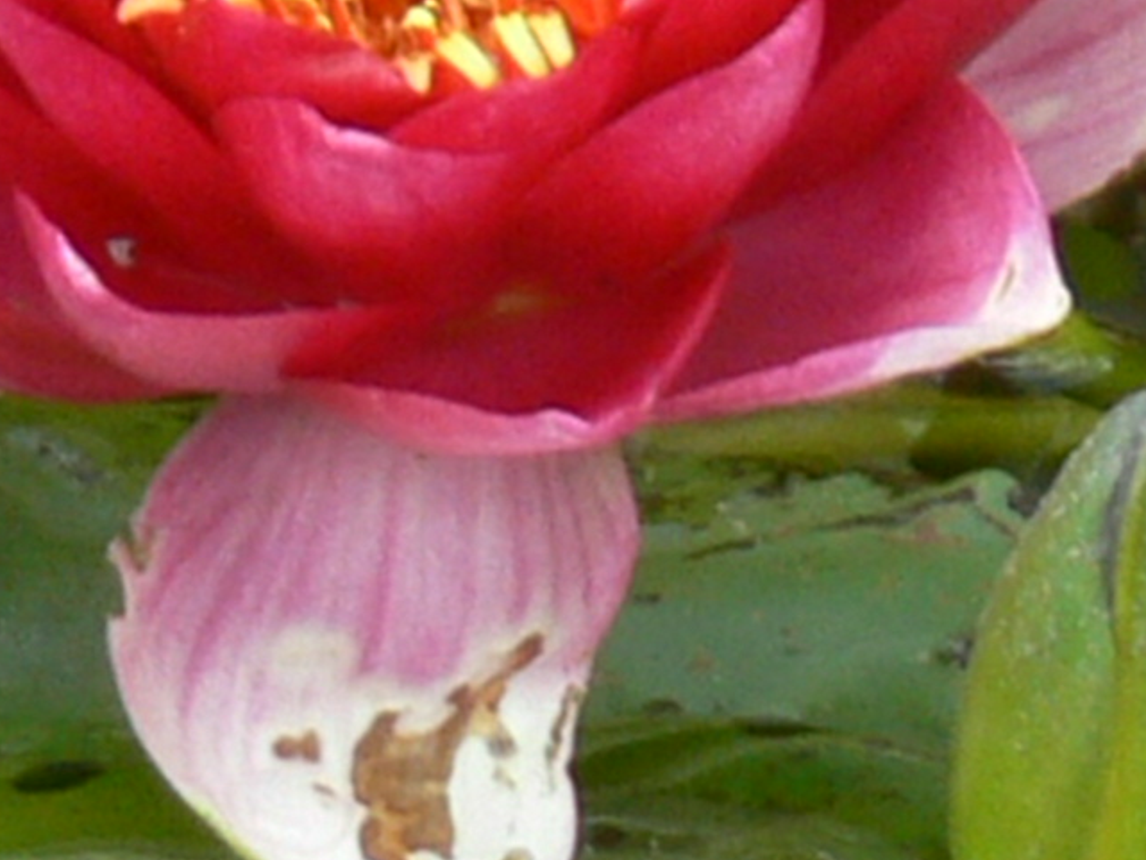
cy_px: -200
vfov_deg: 1.1
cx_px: 263
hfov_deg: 1.5
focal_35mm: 1341
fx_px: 44404
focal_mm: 88.8
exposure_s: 1/160
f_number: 4.5
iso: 80
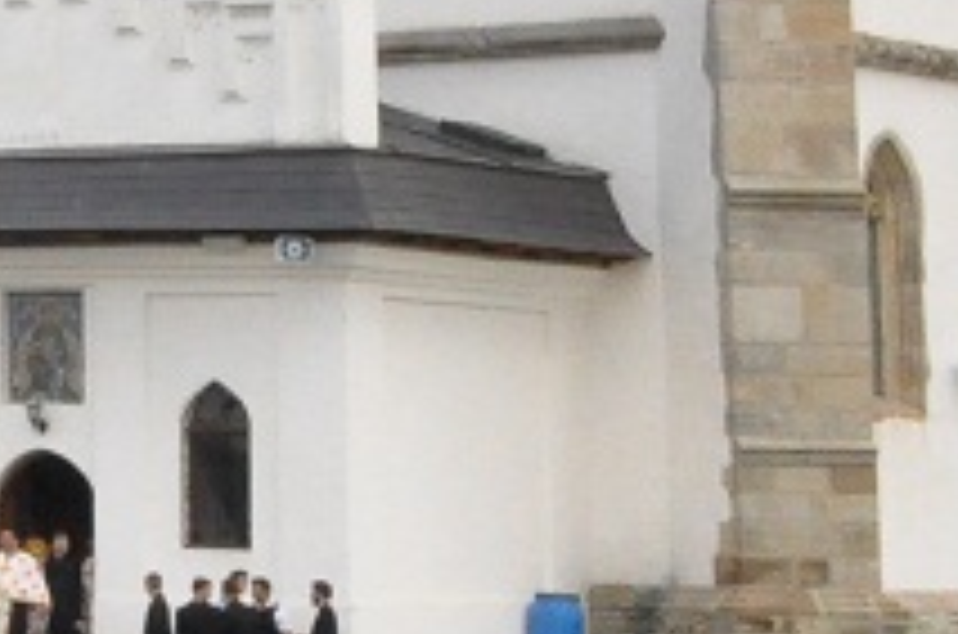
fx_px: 5390
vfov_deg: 6.6
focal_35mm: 203
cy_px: -434
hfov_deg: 9.1
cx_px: -1412
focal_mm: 24
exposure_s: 1/250
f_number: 22
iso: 3200
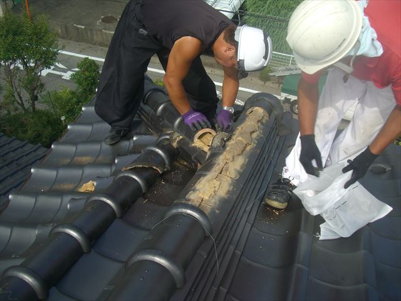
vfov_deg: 37.7
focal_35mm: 38
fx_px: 440
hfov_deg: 49.0
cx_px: 200
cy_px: 150
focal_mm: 7.9
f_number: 5.6
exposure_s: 1/250
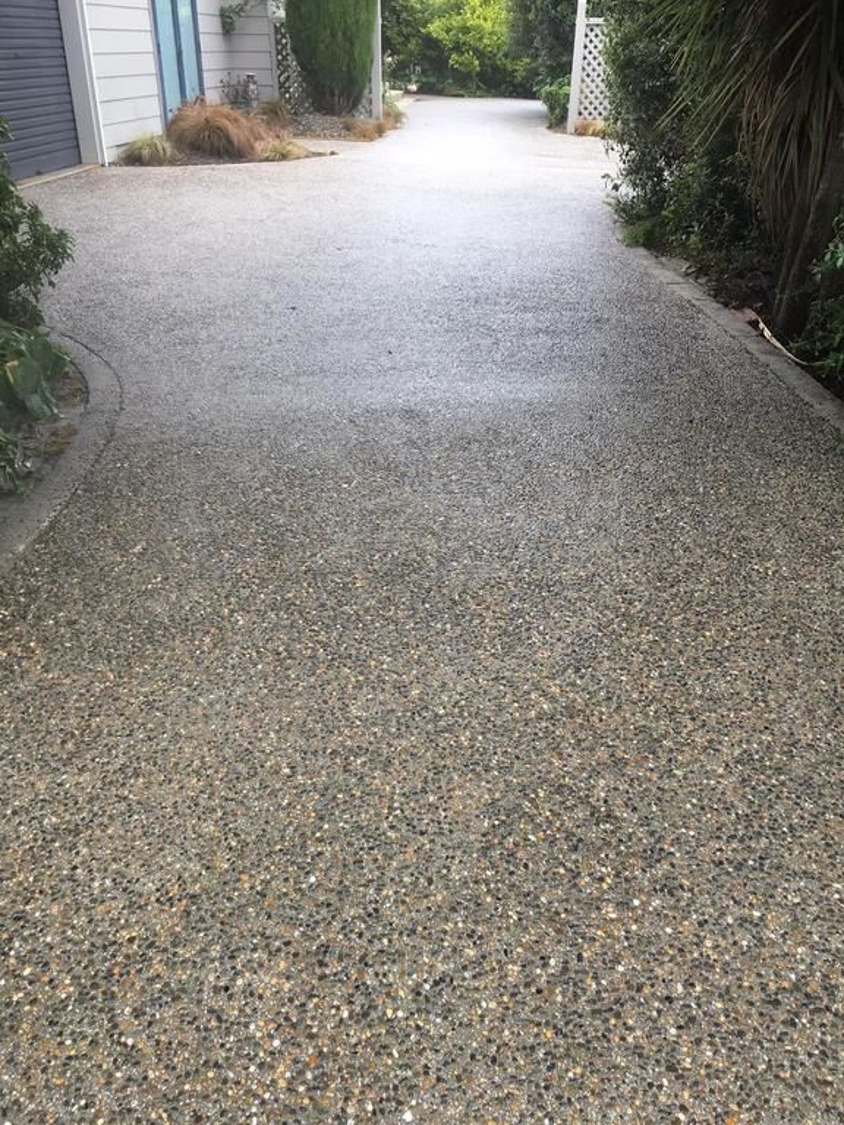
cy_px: 562
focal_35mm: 29
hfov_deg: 48.2
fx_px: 943
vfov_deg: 61.7
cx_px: 422
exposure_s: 1/100
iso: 32
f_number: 2.2
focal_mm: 4.15
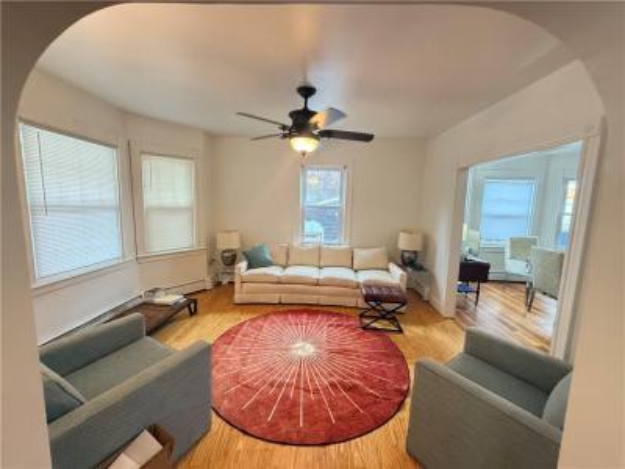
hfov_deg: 102.1
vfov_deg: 85.7
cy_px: 234
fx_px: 253
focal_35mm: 14
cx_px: 312
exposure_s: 1/60
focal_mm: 2.22
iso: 500
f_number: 2.2
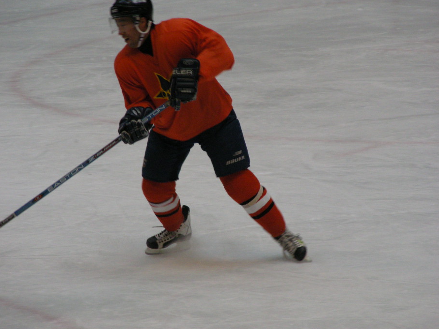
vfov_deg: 4.9
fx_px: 3856
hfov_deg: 6.5
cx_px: 216
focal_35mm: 304
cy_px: 158
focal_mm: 44.8
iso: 238
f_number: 3.5
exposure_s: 1/138
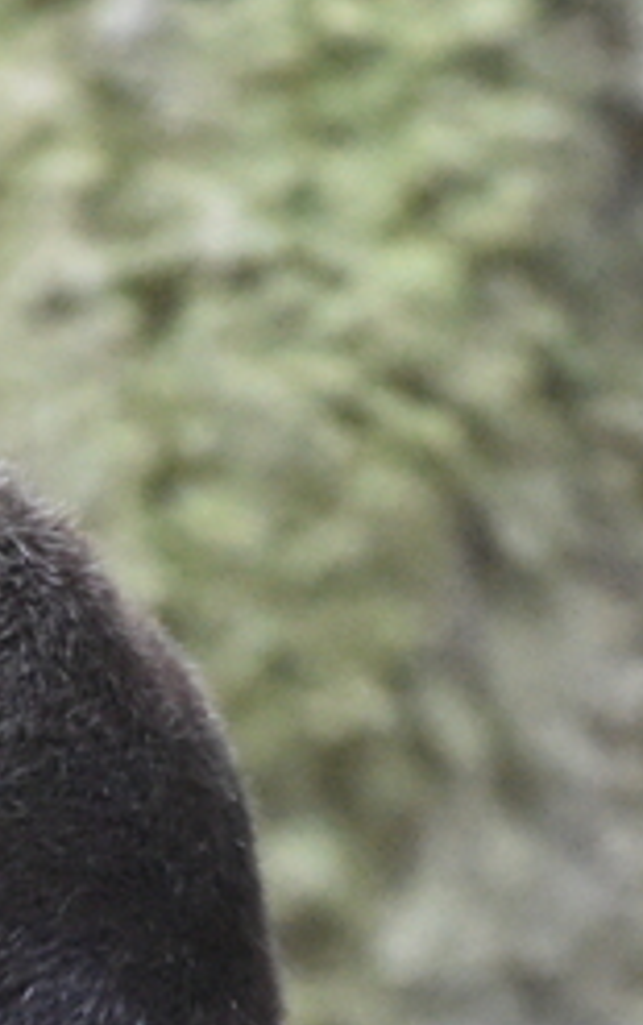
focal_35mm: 1582
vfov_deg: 1.3
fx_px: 44228
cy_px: 610
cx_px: -62
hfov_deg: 0.8
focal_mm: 300
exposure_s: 1/640
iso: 10000
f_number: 5.6
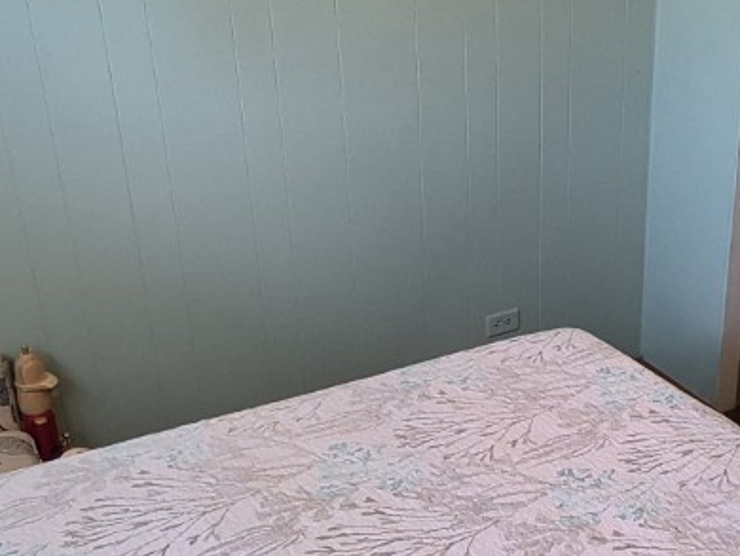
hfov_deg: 38.7
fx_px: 1027
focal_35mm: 48
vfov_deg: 30.3
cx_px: 550
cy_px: 290
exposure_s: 1/60
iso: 200
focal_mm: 1.74
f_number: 2.2
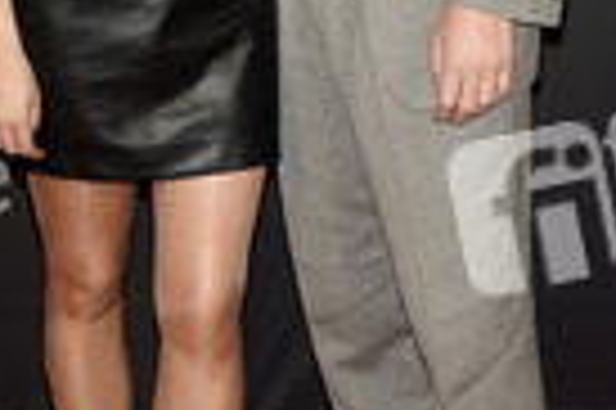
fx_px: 1948
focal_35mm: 114
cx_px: 270
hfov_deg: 18.0
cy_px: -36
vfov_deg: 11.8
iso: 320
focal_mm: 39
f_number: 5.6
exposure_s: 1/200
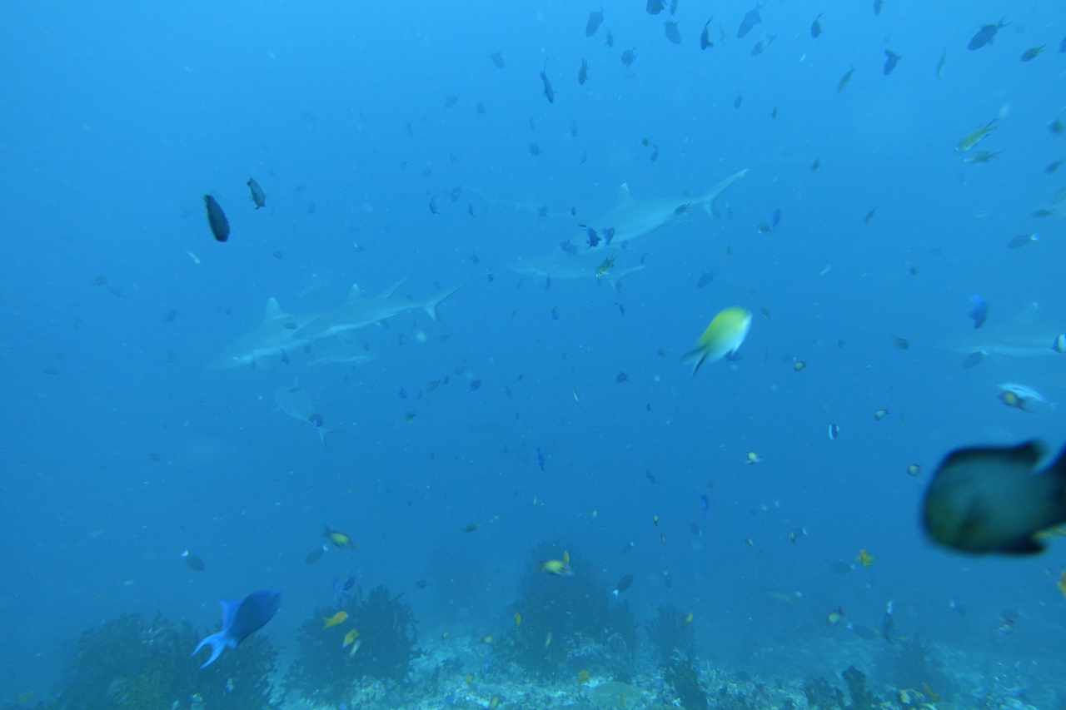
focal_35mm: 24
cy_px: 355
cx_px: 533
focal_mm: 8.8
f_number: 2.8
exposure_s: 1/30
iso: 125
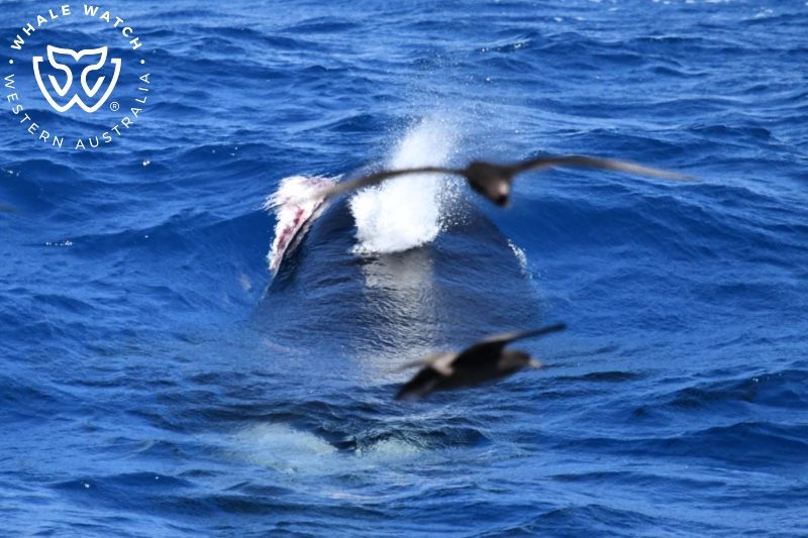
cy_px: 269
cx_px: 404
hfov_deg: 3.4
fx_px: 13463
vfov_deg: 2.3
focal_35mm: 600
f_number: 6.3
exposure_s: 1/8000
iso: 2000
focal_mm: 600
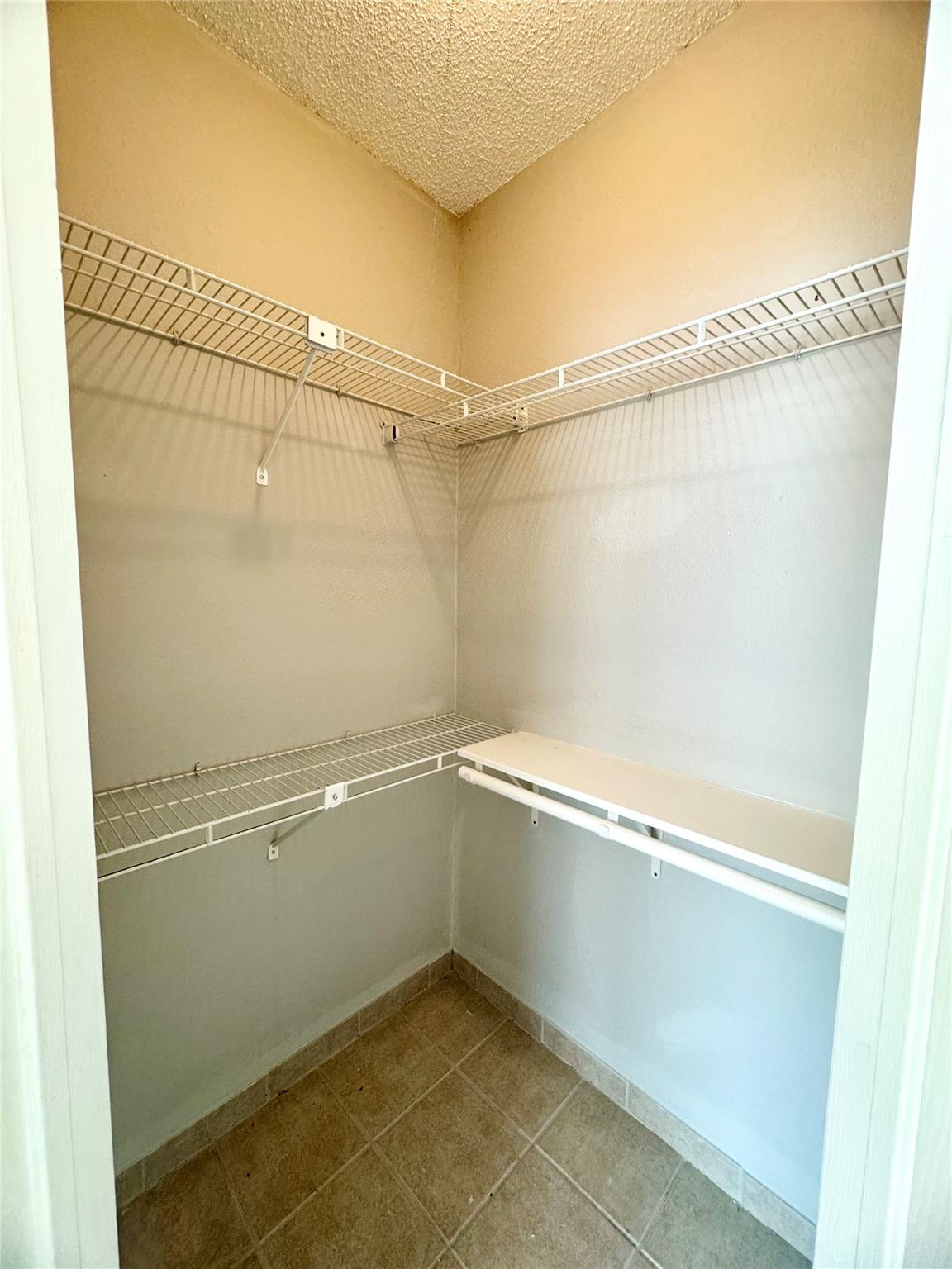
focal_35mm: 14
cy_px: 634
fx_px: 513
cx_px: 476
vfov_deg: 102.1
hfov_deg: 85.7
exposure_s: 1/120
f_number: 2.2
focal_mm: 2.22
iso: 200
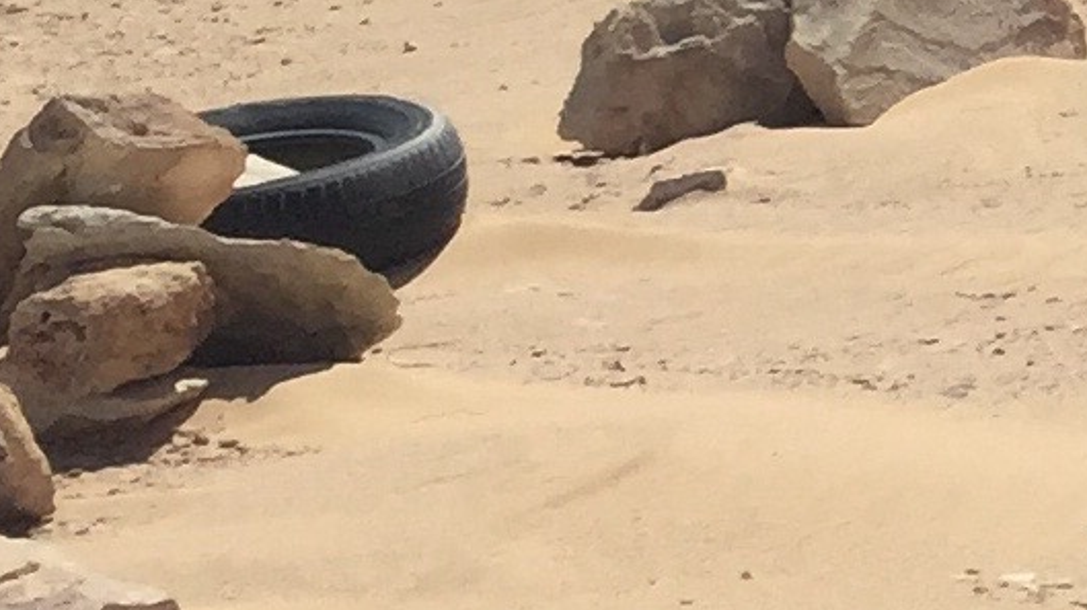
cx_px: 2659
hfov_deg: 9.7
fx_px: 5618
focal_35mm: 195
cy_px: -715
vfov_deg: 6.0
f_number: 2.2
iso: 32
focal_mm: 4.15
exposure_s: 1/5650
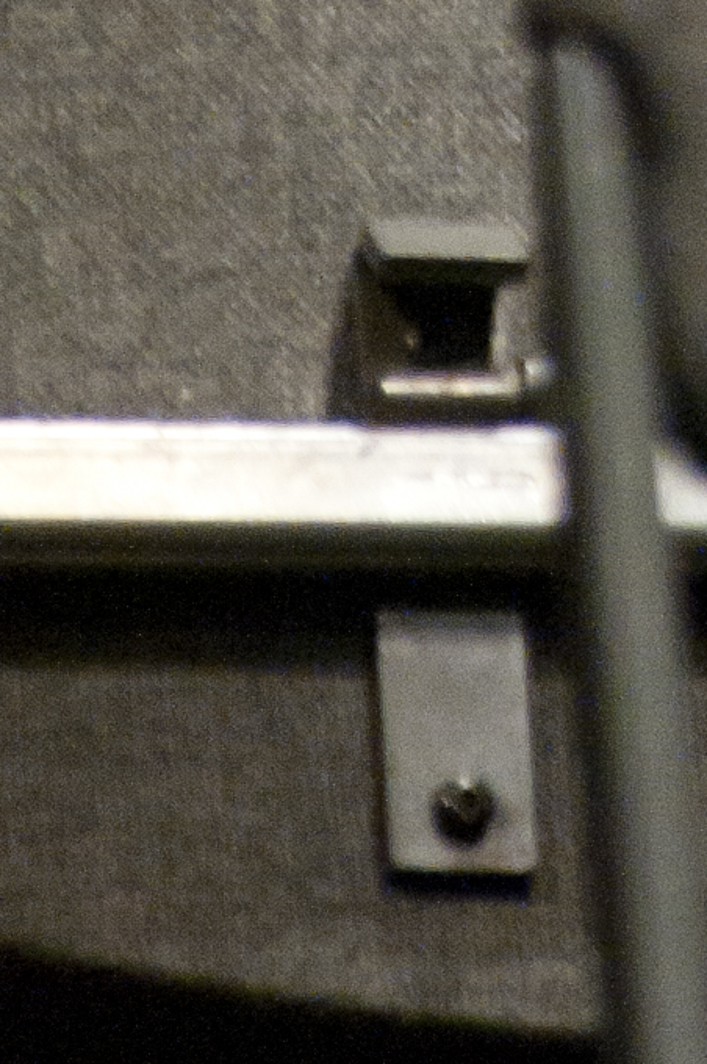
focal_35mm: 1252
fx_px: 36954
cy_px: -1377
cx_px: 1757
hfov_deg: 1.1
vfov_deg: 1.6
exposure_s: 1/100
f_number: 5
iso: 4000
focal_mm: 200
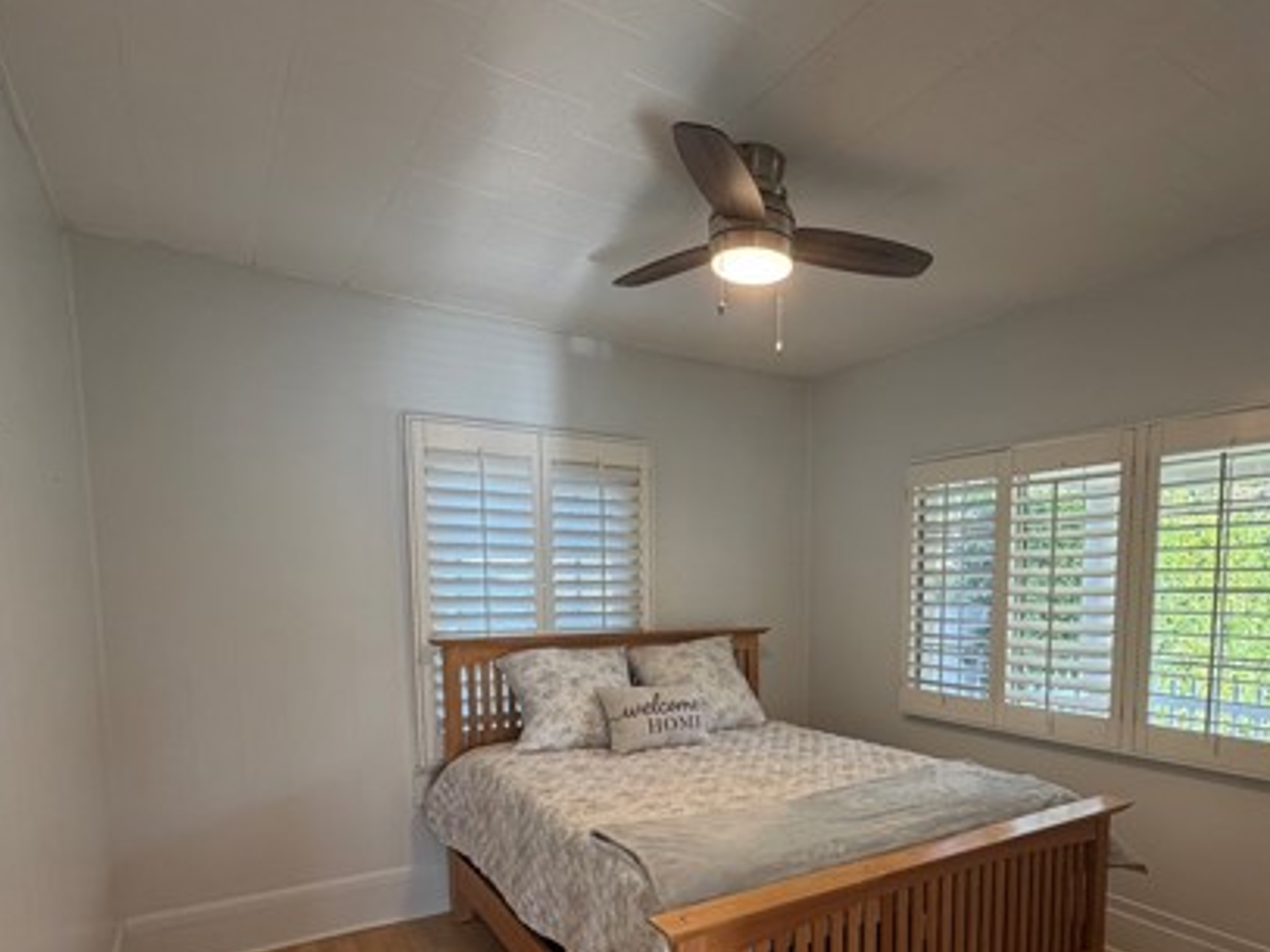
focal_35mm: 22
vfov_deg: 59.1
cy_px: 665
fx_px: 807
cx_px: 786
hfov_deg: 75.2
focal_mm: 2.22
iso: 200
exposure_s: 1/120
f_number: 2.2
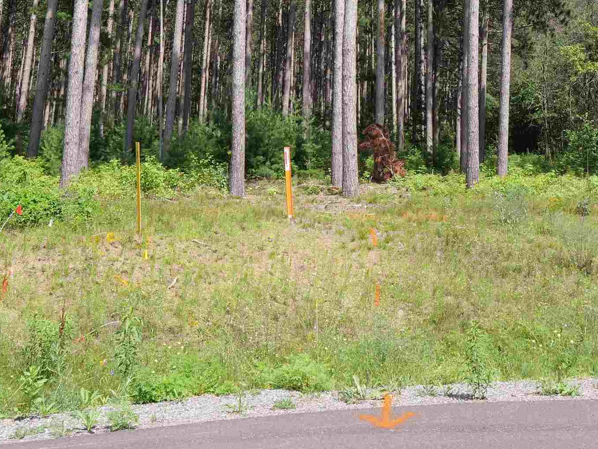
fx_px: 778
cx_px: 401
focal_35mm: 45
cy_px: -45
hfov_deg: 41.5
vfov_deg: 29.1
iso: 100
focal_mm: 10
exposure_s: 1/200
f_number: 5
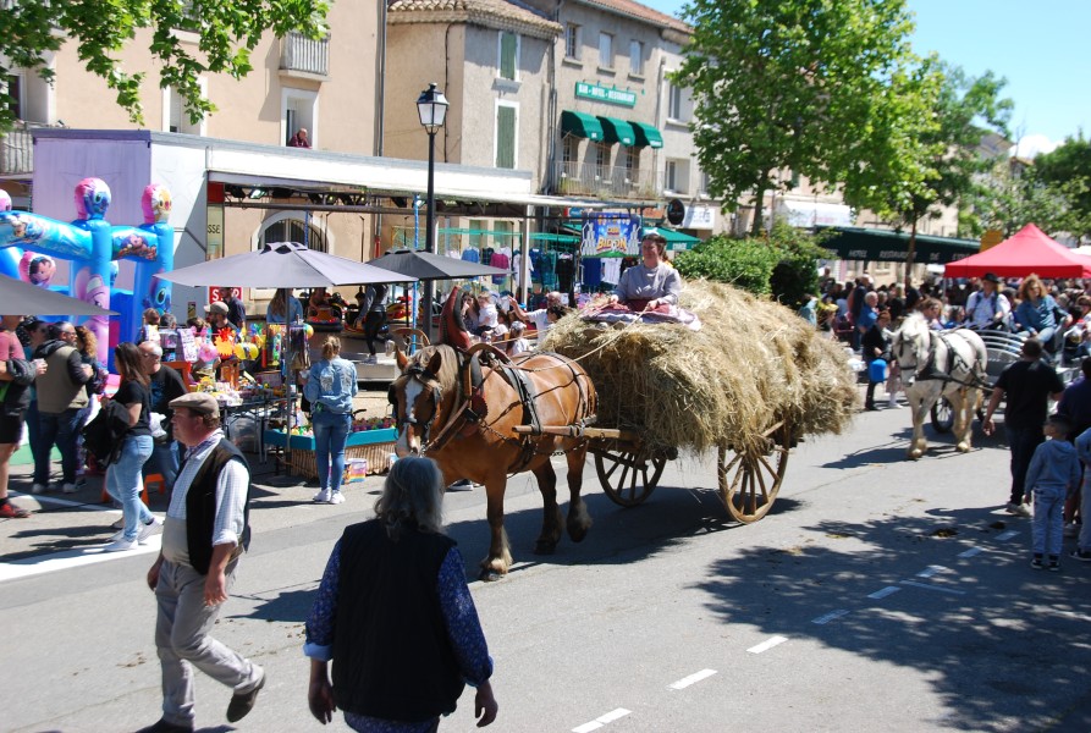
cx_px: 546
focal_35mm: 48
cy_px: 366
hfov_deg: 41.0
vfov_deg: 28.2
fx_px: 1458
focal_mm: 32
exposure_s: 1/200
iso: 100
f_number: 7.1
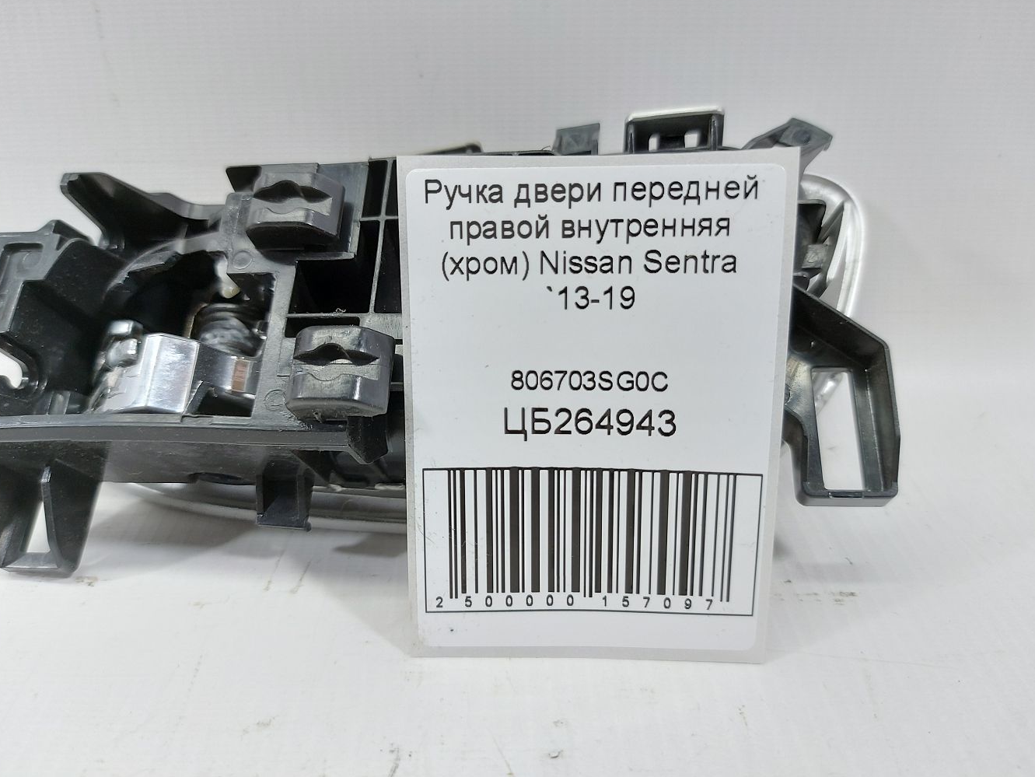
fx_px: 748
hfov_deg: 69.4
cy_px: 380
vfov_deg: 54.9
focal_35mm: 25
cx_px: 503
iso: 125
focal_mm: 5.23
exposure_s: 1/50
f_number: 1.8
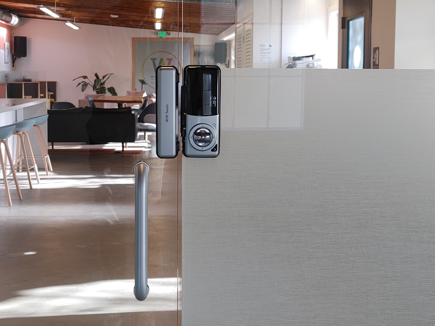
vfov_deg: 25.2
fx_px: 729
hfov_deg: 33.2
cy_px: 137
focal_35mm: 58
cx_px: 180
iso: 50
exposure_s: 1/75
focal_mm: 5.58
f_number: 1.8
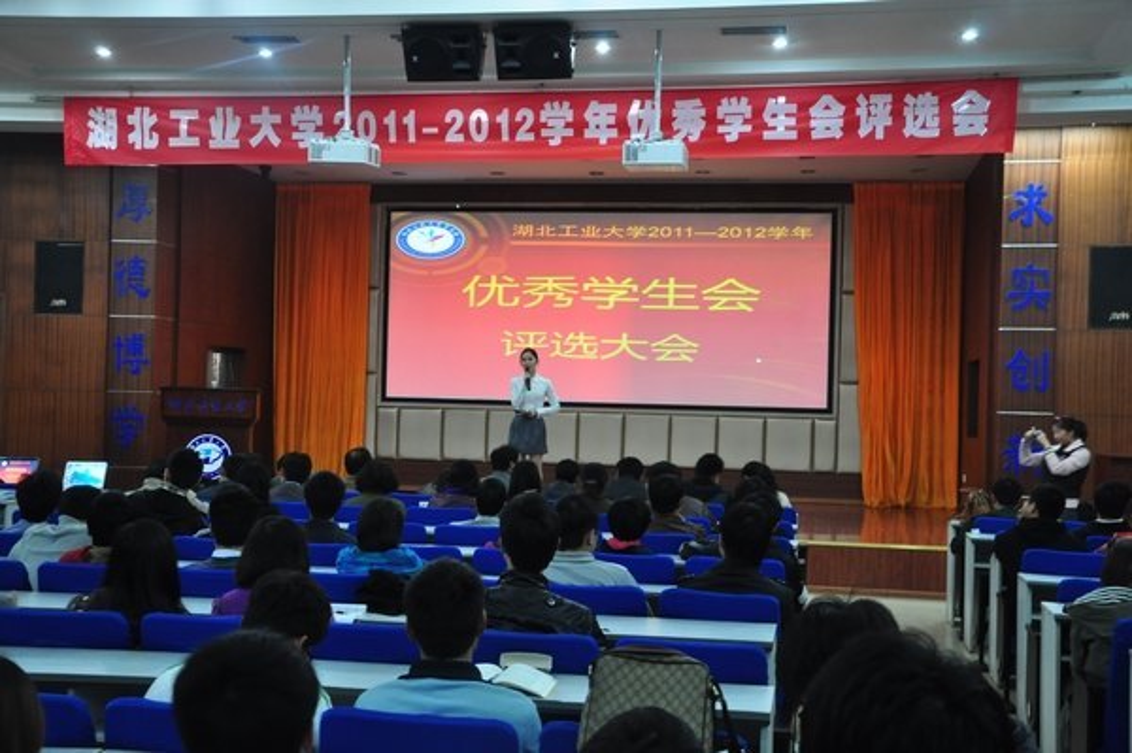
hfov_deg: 41.1
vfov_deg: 28.0
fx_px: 1508
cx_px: 566
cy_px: 376
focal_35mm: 48
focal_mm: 32
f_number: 5.6
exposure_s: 1/6
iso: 800
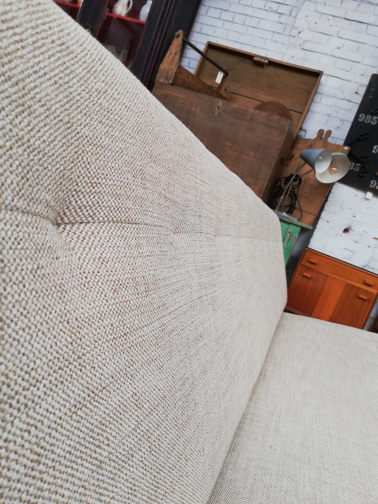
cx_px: 189
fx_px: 379
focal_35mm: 26
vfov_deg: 67.3
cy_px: 252
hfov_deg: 53.1
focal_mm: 3.81
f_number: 2.2
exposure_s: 1/50
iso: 80
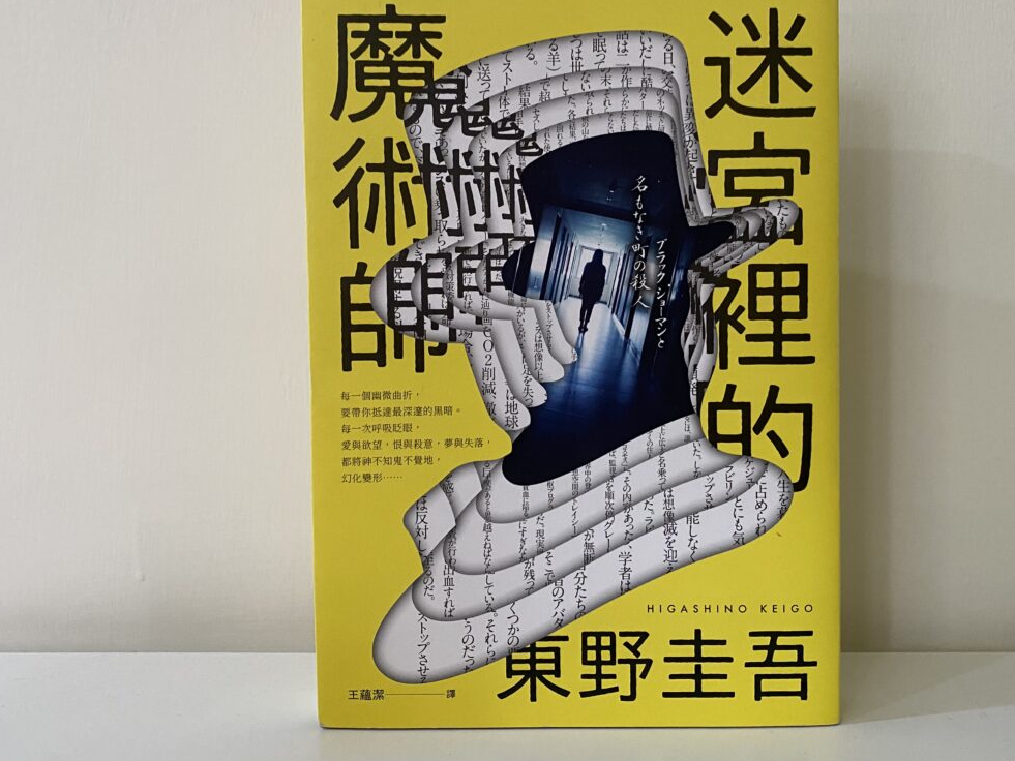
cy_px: 349
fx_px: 909
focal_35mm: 31
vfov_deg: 45.4
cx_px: 565
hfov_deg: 58.2
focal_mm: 4.25
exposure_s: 1/60
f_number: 1.8
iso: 320
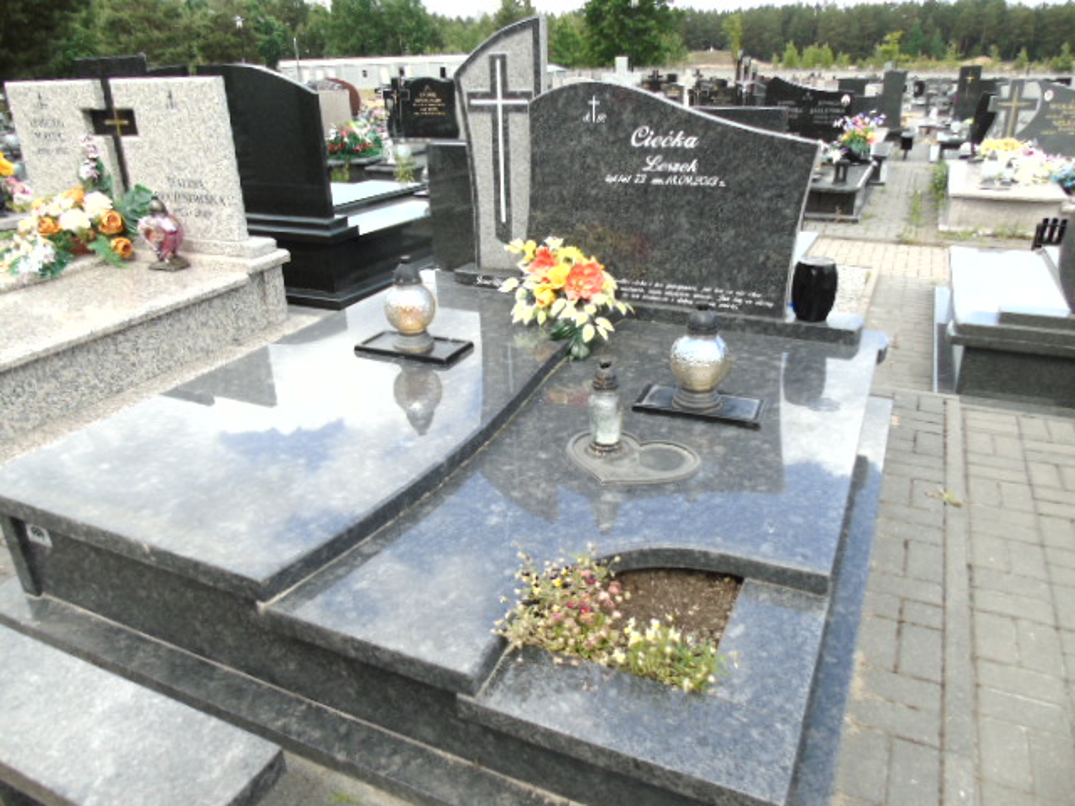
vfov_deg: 54.9
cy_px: 403
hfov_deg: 69.4
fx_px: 776
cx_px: 538
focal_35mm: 25
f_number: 3.4
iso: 80
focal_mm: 4.4
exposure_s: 1/320
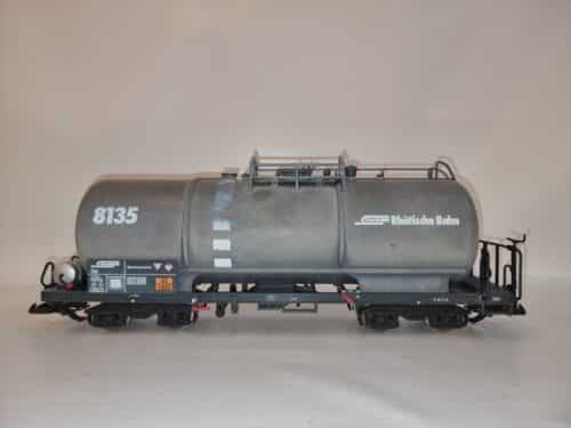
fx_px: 396
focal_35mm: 24
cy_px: 214
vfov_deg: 56.8
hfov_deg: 71.6
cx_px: 286
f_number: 1.8
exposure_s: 1/50
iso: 58
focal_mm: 6.7
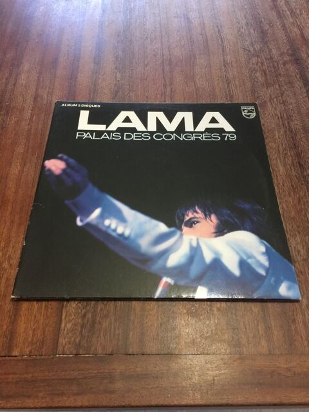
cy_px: 206
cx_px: 154
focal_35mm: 29
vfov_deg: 61.7
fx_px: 345
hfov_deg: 48.2
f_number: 2.2
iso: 100
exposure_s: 1/10
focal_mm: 4.15
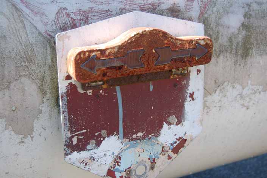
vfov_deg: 25.7
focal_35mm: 52
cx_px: 134
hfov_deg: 37.9
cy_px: 89
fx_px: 389
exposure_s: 1/500
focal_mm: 35
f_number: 4.8
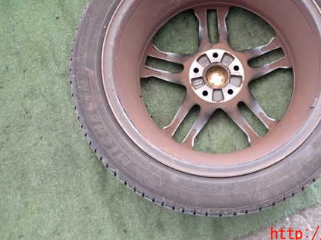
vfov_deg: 40.0
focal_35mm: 35
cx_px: 215
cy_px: 76
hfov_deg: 51.7
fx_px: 324
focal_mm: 4.5
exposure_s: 1/30
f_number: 2
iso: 400
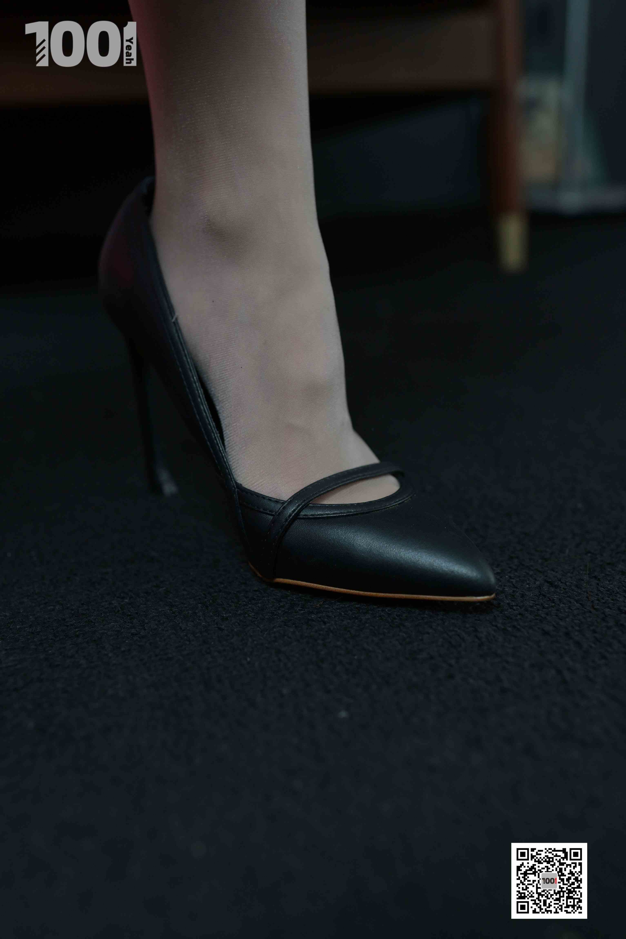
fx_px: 913
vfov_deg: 54.4
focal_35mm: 35
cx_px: 313
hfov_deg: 37.9
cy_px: 470
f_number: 3.5
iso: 640
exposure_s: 1/160
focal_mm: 35
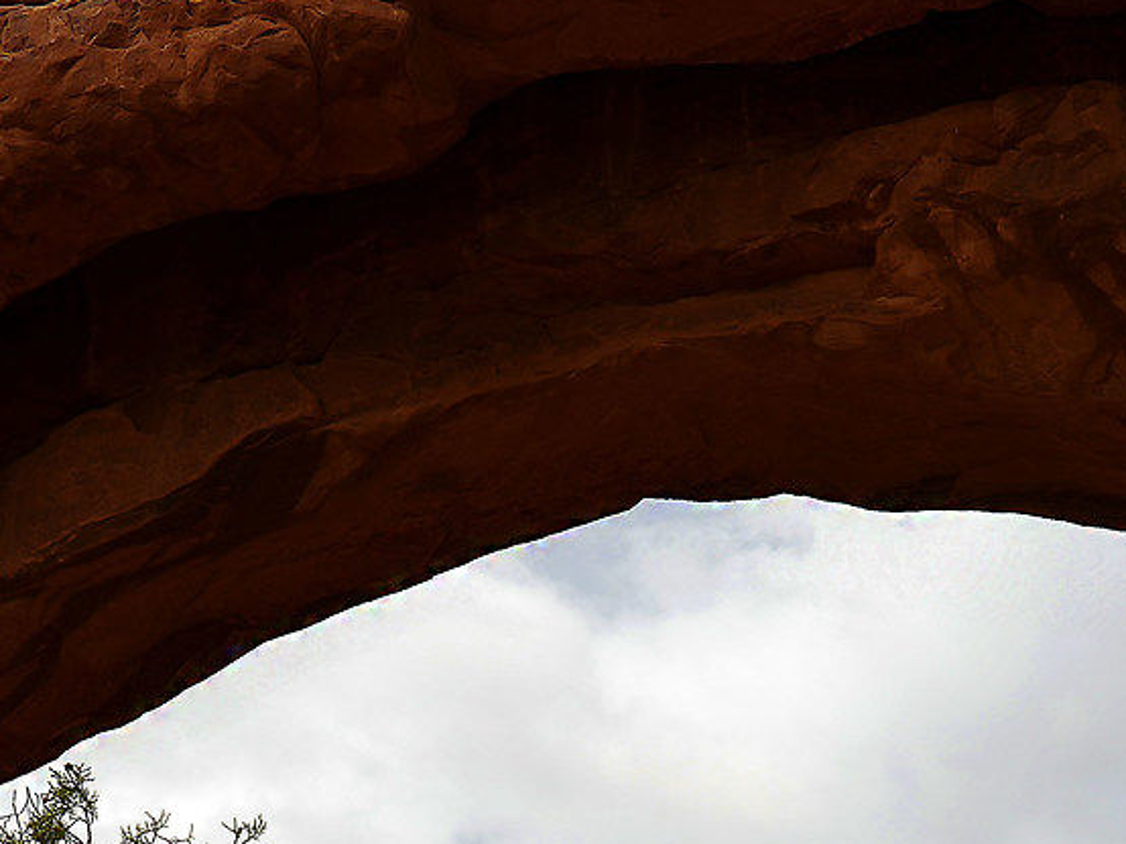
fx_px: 2439
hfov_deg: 26.0
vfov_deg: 17.2
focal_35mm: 75
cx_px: 520
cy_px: 1360
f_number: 8
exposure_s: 1/250
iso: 100
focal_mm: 18
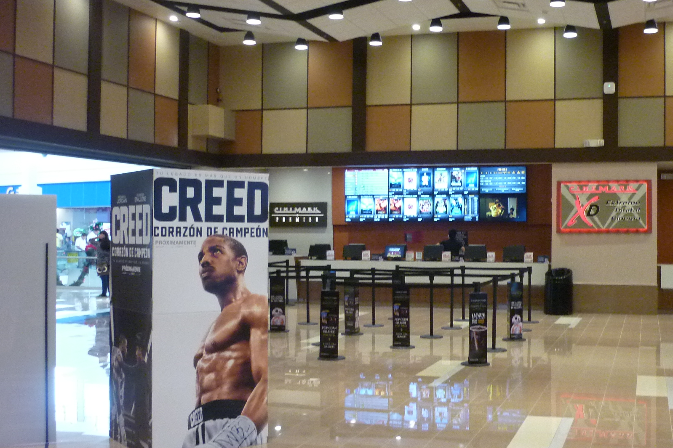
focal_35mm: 44
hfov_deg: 44.1
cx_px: 423
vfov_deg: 30.5
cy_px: 215
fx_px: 822
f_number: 2.8
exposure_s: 1/30
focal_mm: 5.5
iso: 400
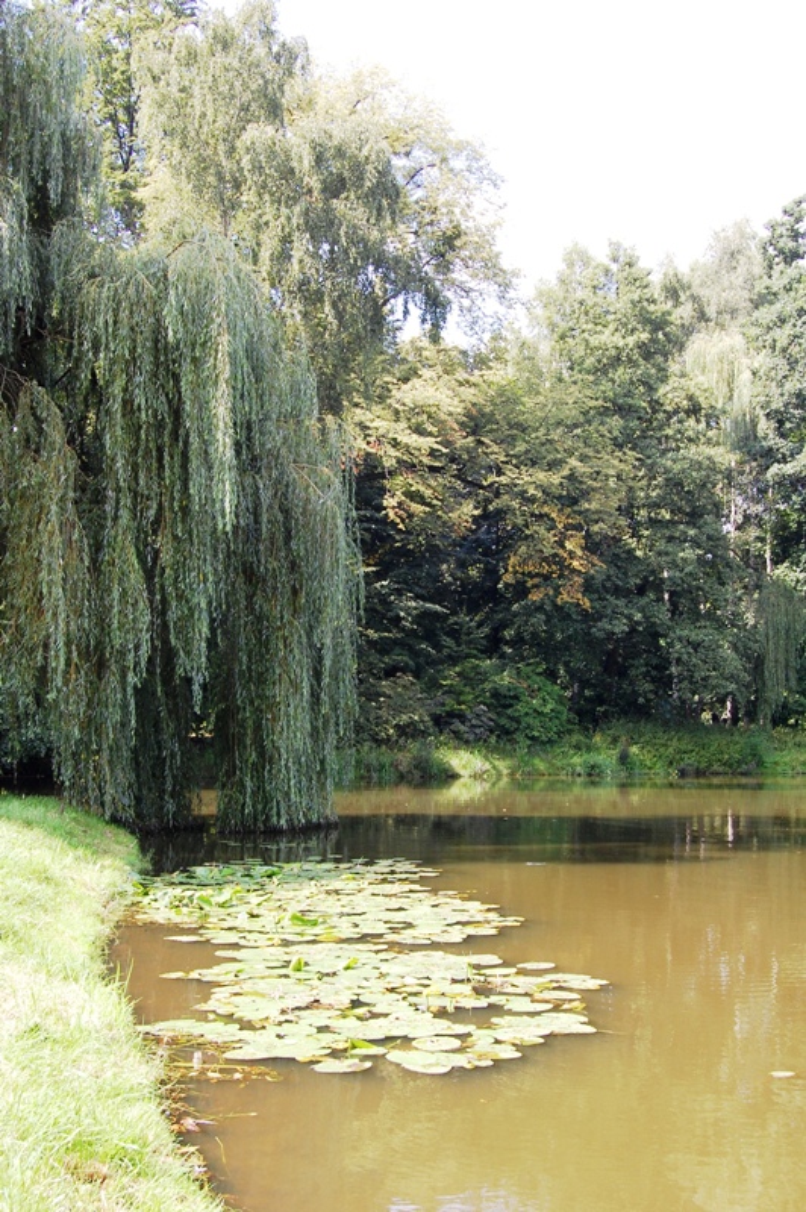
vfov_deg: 46.4
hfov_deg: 31.8
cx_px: 403
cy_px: 606
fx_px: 1413
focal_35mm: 42
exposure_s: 1/80
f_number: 9
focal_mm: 28
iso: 400
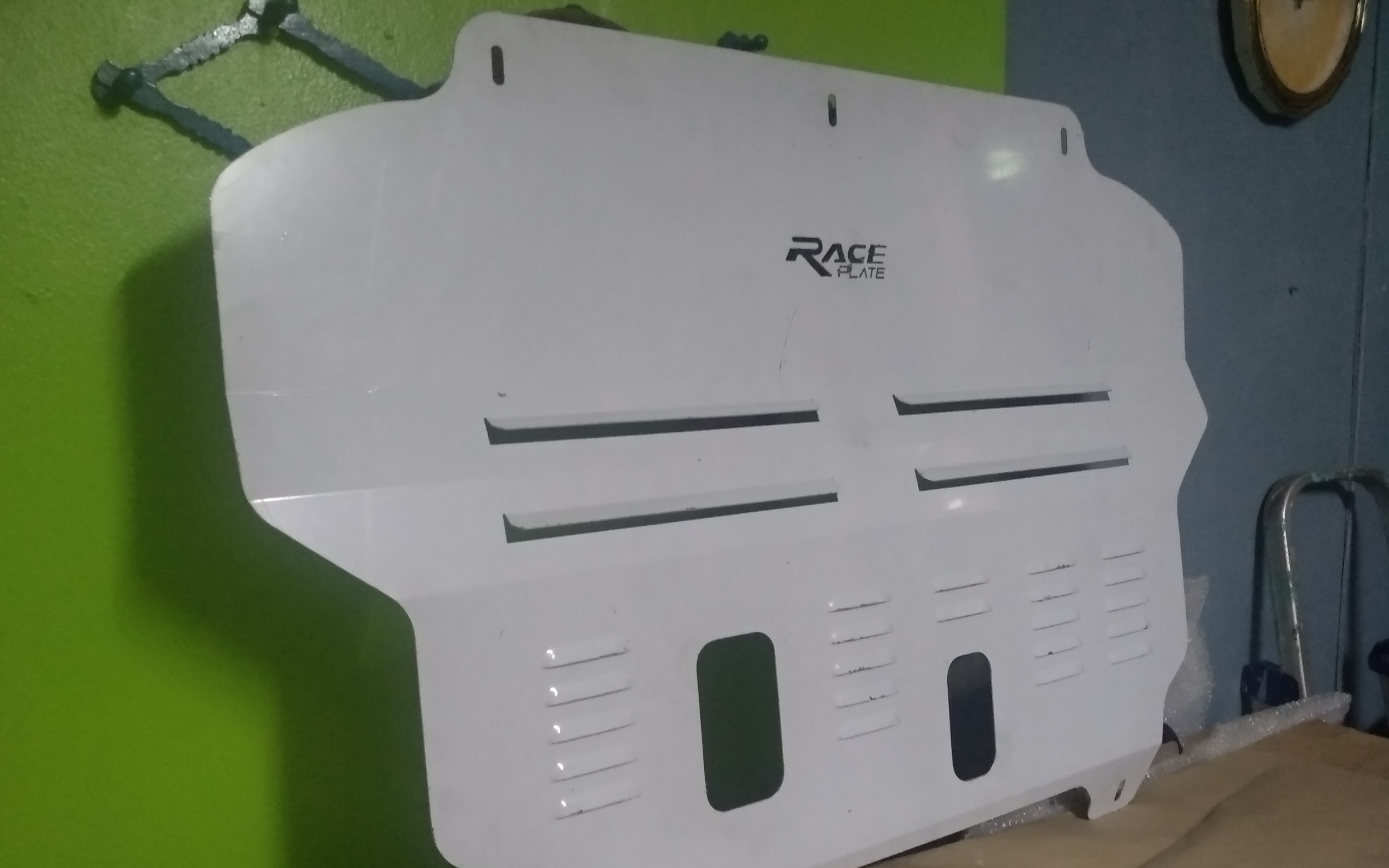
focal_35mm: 24
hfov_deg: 74.8
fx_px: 908
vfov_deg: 50.9
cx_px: 680
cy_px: 504
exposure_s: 1/20
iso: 1000
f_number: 2.2
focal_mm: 3.81
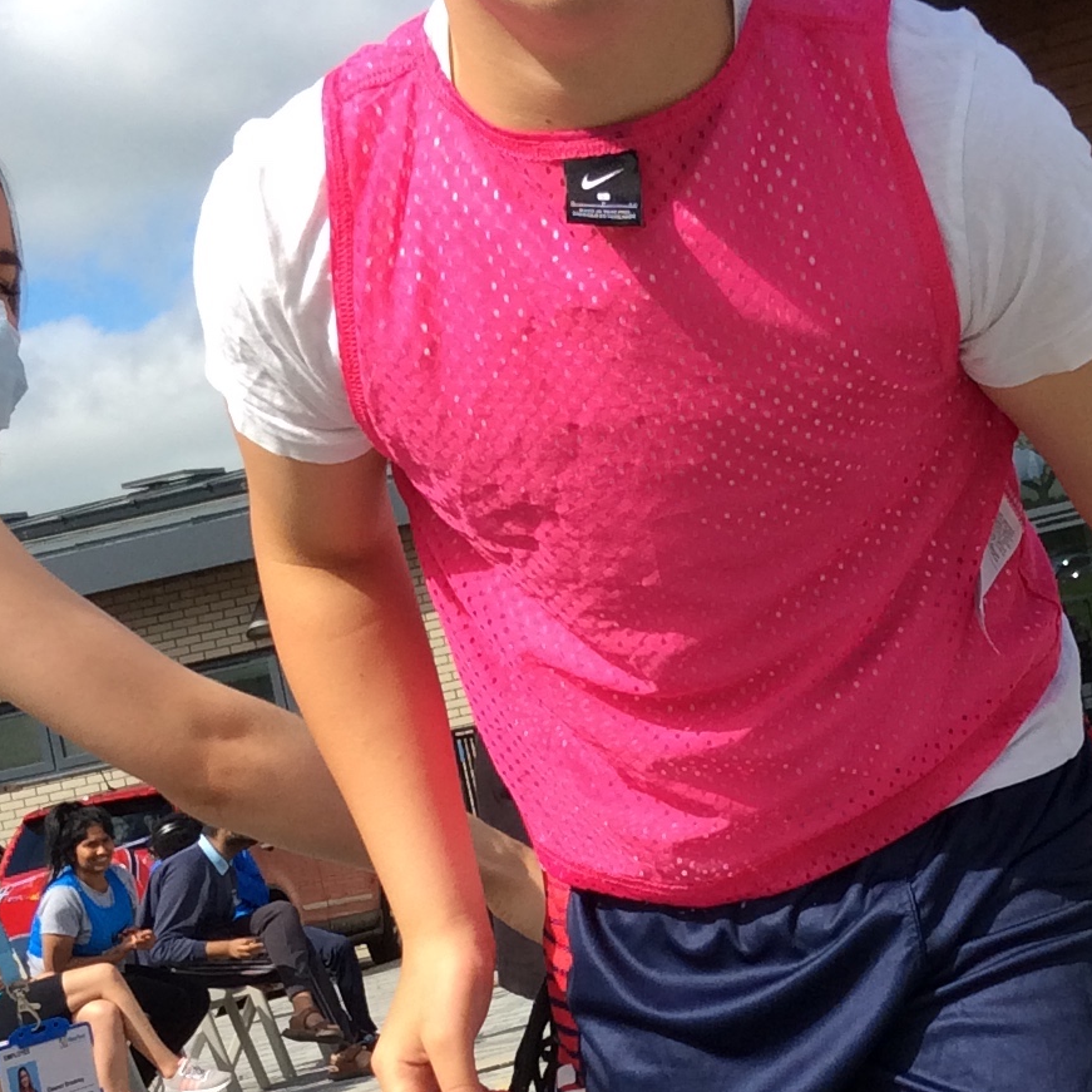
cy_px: 827
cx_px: 745
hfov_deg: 20.6
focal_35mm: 84
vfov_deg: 20.5
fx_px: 2998
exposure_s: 1/1300
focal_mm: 3.3
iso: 32
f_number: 2.4
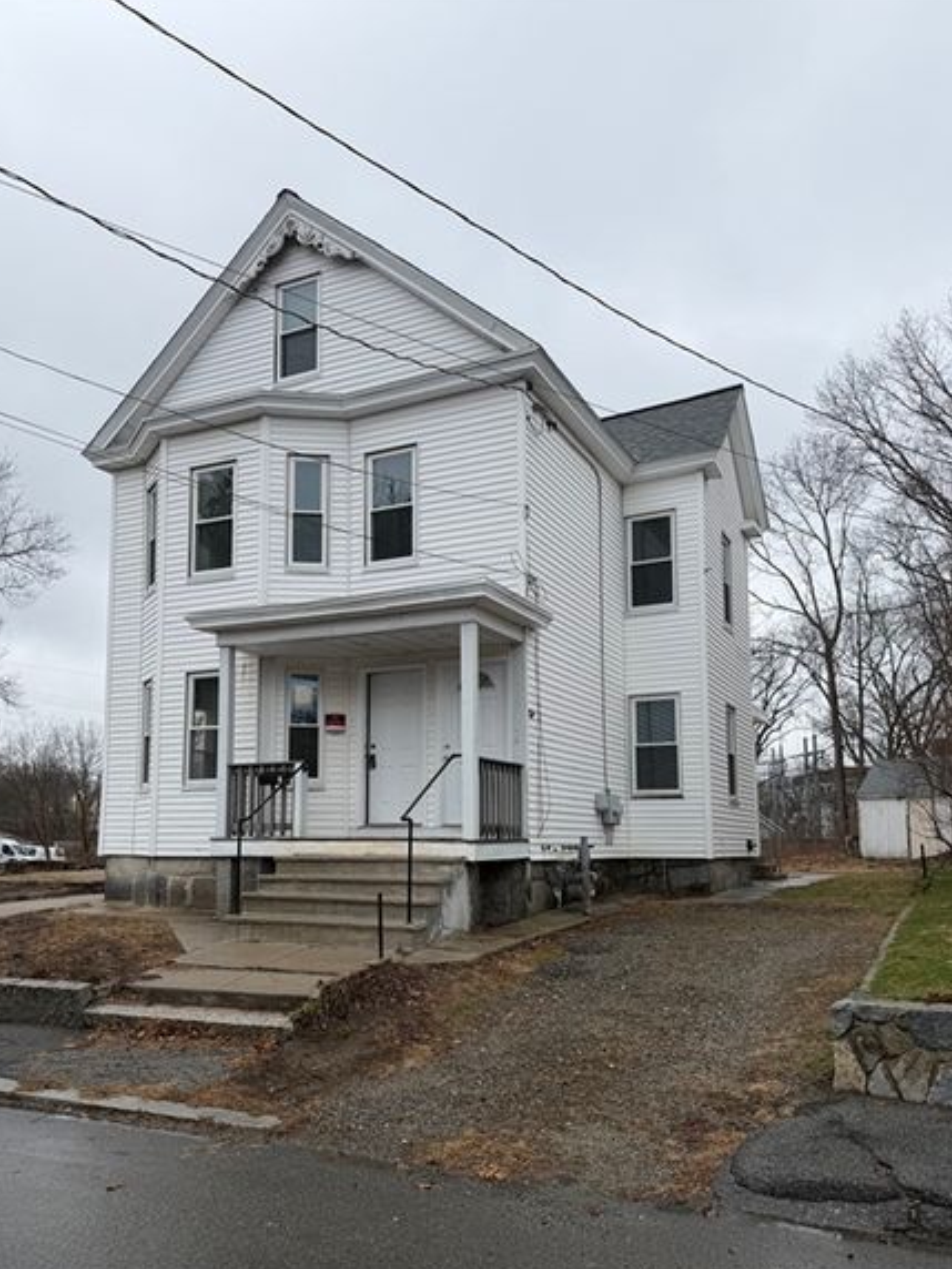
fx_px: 1027
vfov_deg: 63.2
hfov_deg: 49.6
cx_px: 413
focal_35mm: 28
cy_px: 724
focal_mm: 6.76
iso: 80
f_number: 1.78
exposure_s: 1/1314
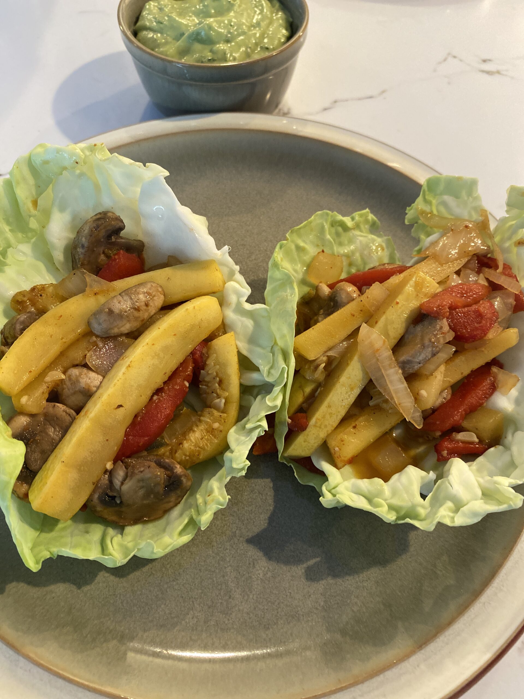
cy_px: 350
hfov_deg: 53.1
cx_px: 262
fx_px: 525
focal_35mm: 26
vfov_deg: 67.3
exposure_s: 1/60
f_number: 1.8
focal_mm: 4.25
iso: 320
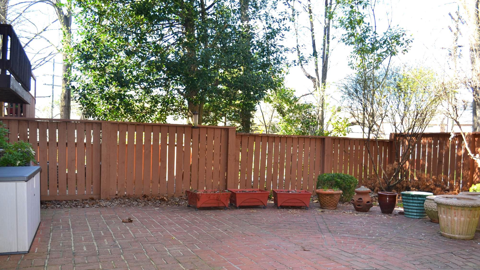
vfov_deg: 40.0
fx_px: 369
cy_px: 163
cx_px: 238
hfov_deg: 66.1
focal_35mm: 29
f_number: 4
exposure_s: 1/125
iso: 140
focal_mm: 18
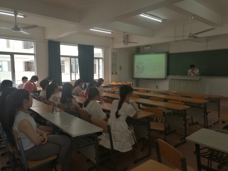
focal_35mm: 27
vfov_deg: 51.4
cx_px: 114
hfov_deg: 65.3
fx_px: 178
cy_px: 86
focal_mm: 4.04
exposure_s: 1/100
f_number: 2
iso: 64
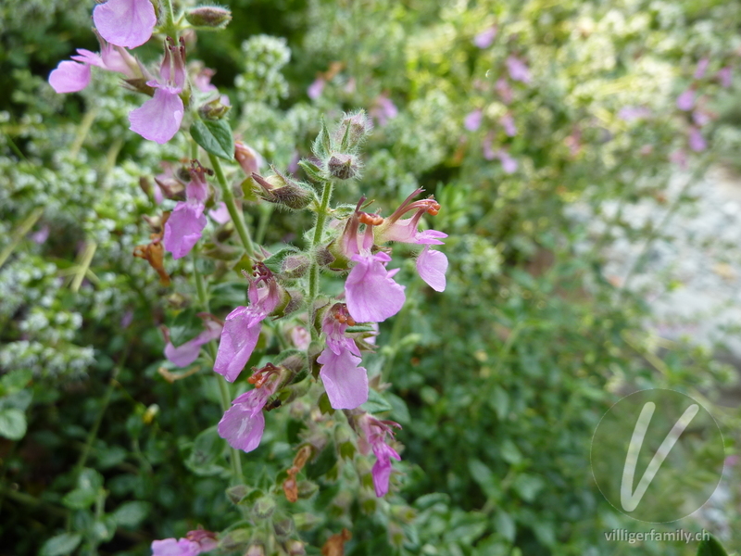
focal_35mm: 25
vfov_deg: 54.9
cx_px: 370
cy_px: 278
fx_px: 535
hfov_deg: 69.4
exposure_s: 1/100
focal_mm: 4.1
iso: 80
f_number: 3.5
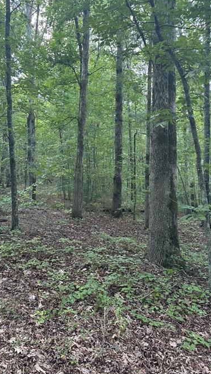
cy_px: 173
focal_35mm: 30
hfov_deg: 38.9
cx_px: 92
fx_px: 298
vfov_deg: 64.2
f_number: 1.78
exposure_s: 1/121
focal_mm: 6.86
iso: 200
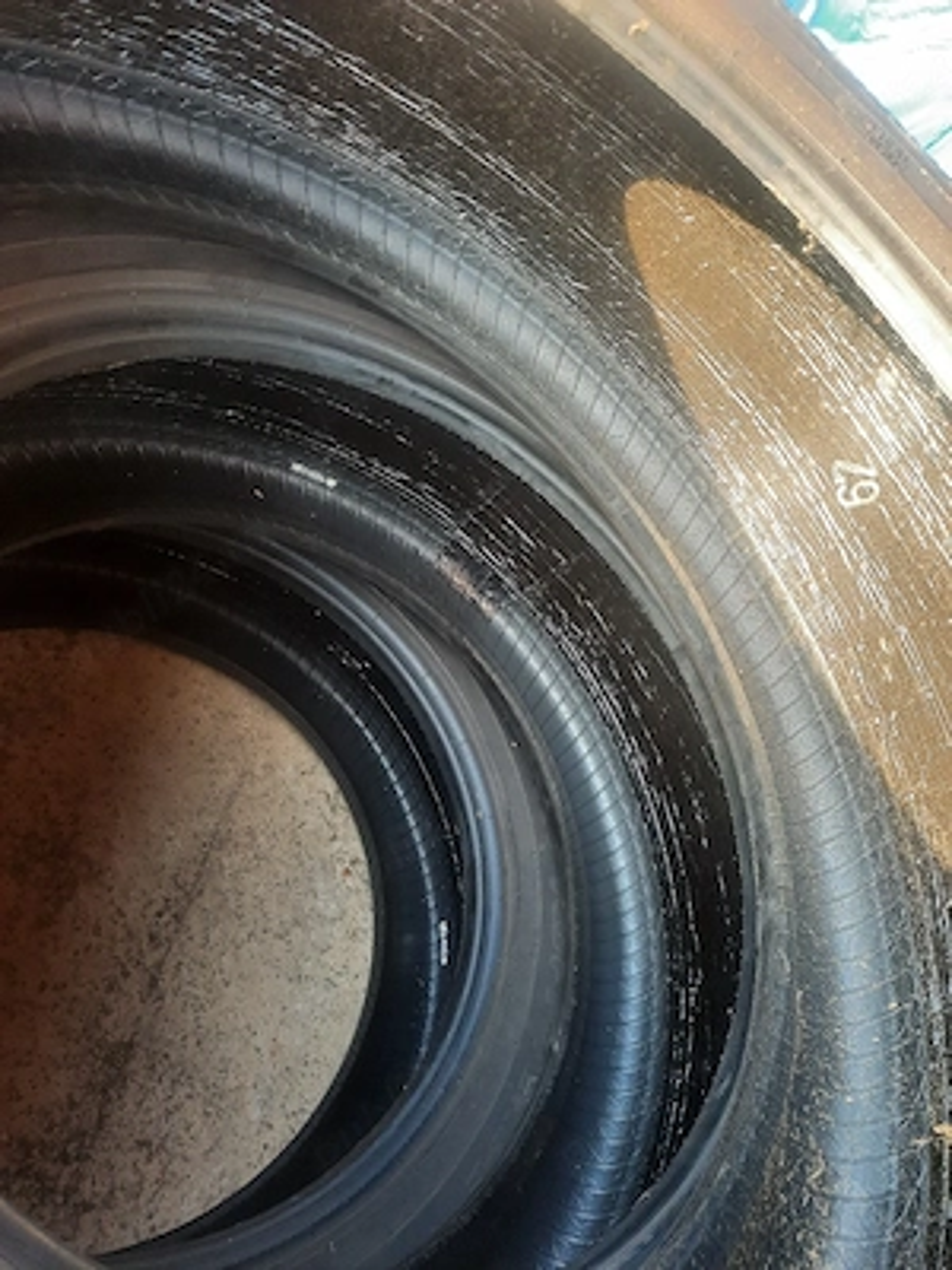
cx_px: 476
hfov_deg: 54.9
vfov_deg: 69.4
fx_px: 917
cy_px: 635
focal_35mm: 25
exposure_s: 1/50
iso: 125
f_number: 2
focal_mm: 4.6
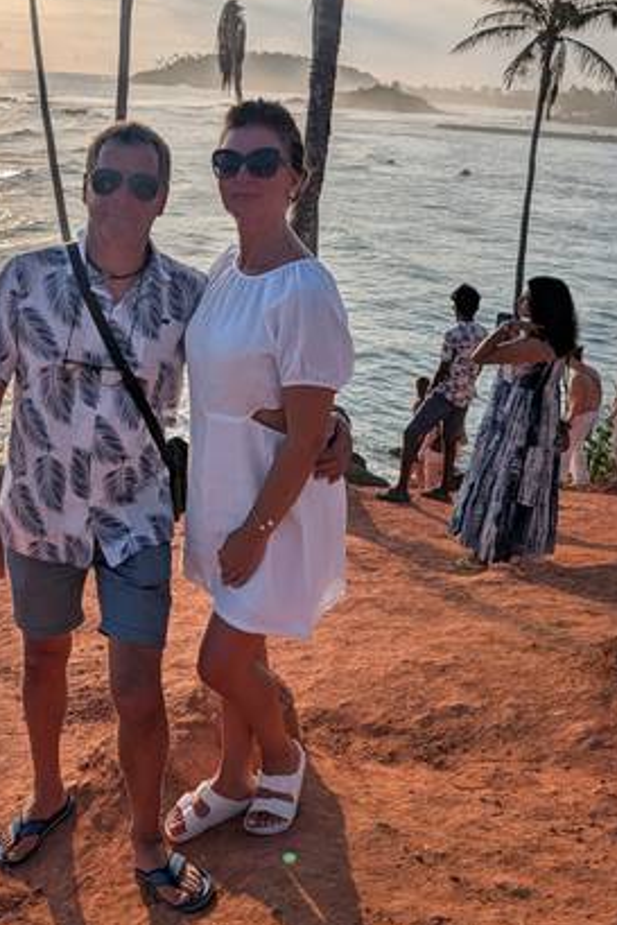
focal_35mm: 39
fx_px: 1002
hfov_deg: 33.2
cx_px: 120
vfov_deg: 49.2
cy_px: 360
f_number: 1.68
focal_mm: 6.9
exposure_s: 1/7874
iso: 33
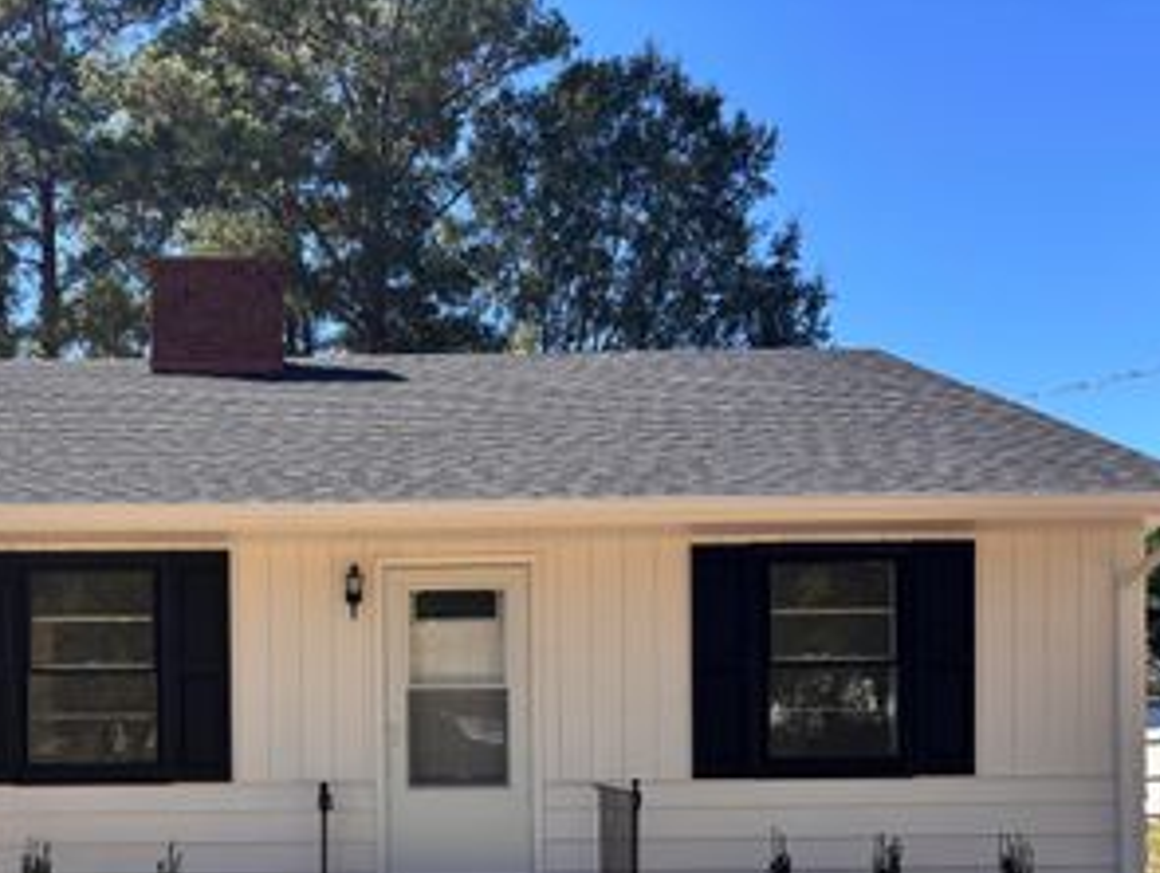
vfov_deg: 31.8
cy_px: 729
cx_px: 322
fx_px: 1476
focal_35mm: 44
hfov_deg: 41.9
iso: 50
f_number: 1.6
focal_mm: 5.96
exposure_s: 1/1812
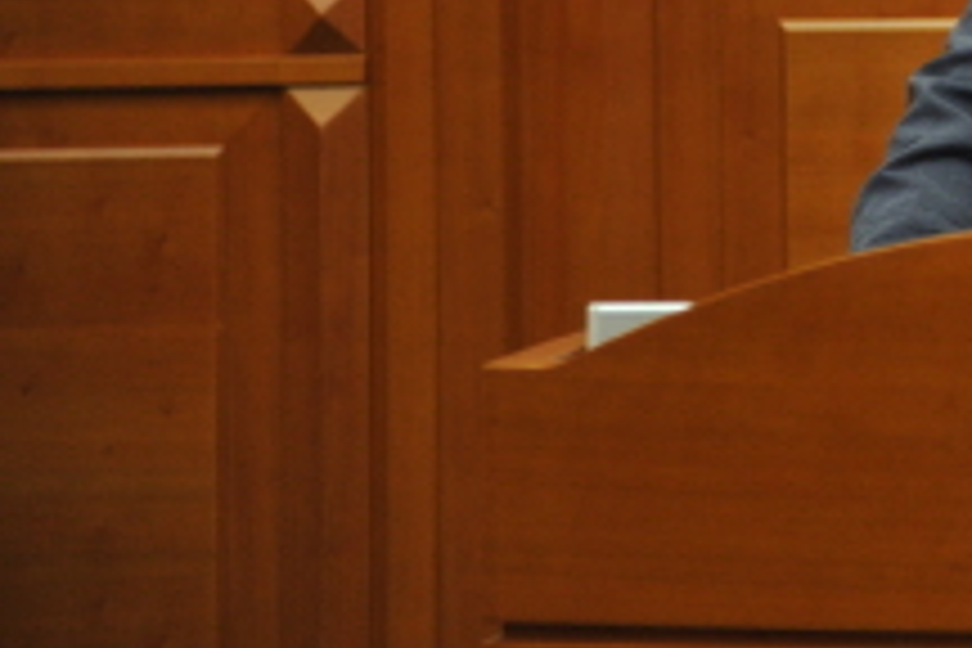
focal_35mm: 256
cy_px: -166
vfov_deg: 5.3
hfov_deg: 7.9
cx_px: 1346
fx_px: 6911
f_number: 4
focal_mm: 92
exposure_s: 1/125
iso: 1600
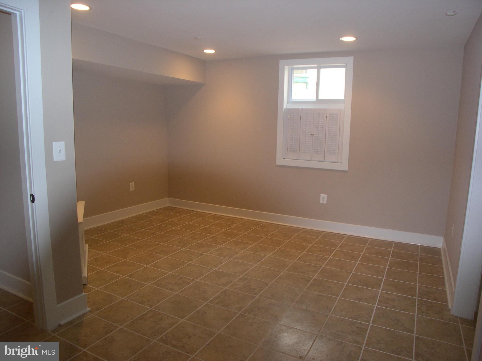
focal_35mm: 38
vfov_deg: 37.7
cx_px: 241
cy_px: 180
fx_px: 529
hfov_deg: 49.0
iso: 100
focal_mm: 8
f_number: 2.8
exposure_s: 1/30
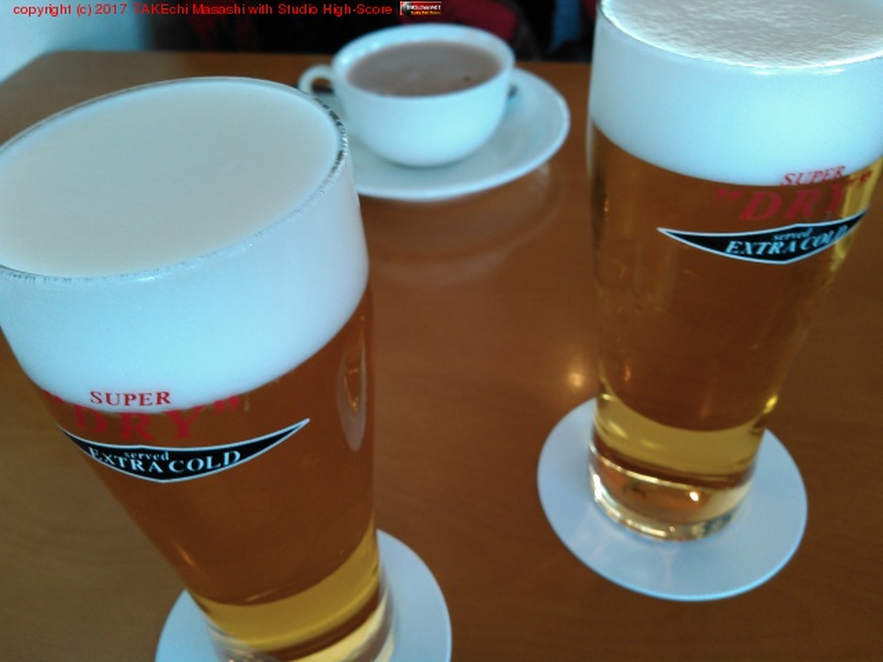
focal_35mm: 30
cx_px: 442
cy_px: 331
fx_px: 765
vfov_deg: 46.8
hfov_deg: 60.0
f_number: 2.4
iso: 100
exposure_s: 1/18.3
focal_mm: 4
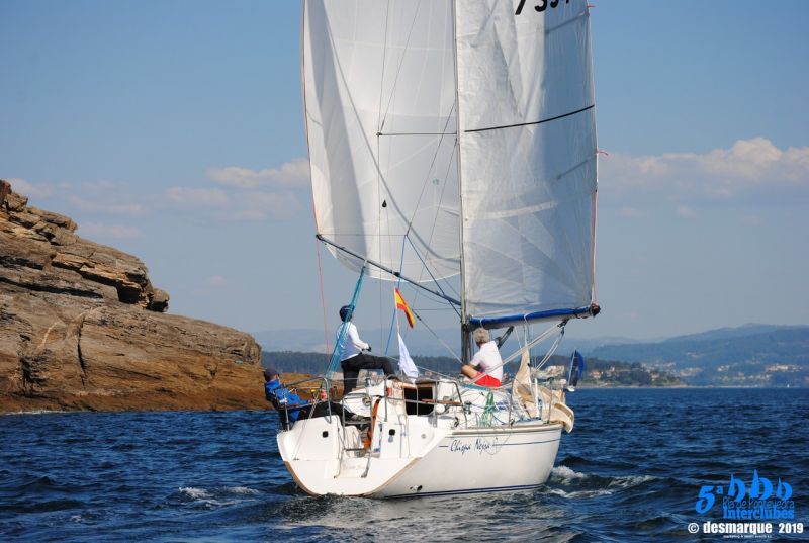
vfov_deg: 12.7
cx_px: 404
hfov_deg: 18.9
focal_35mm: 108
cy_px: 272
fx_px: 2432
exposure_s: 1/640
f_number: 6.3
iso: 100
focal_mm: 72
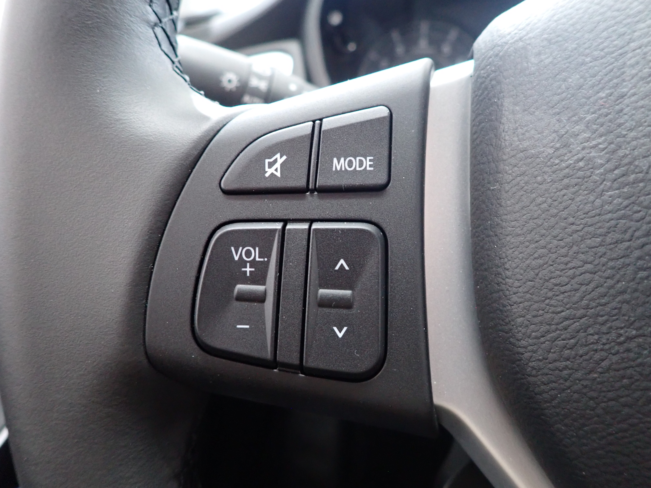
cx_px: 326
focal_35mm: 25
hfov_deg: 69.4
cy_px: 244
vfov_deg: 54.9
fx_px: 470
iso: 800
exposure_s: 1/20
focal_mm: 4.5
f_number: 2
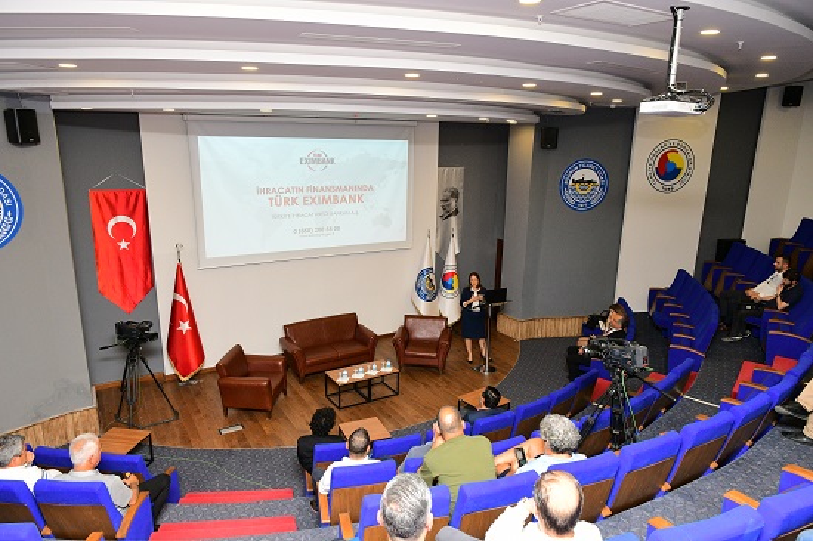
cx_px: 406
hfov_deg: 73.8
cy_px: 270
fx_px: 542
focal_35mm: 24
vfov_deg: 53.1
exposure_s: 1/125
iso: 1250
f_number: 5
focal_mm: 16
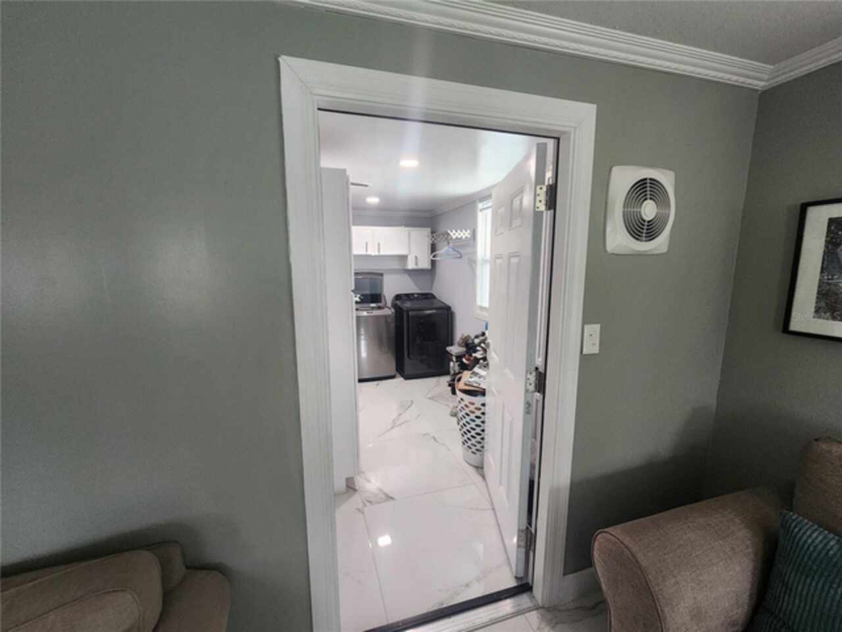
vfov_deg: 89.9
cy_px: 316
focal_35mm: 13
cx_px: 421
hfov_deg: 106.2
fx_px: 316
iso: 250
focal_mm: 2.2
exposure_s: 1/60
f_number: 2.2
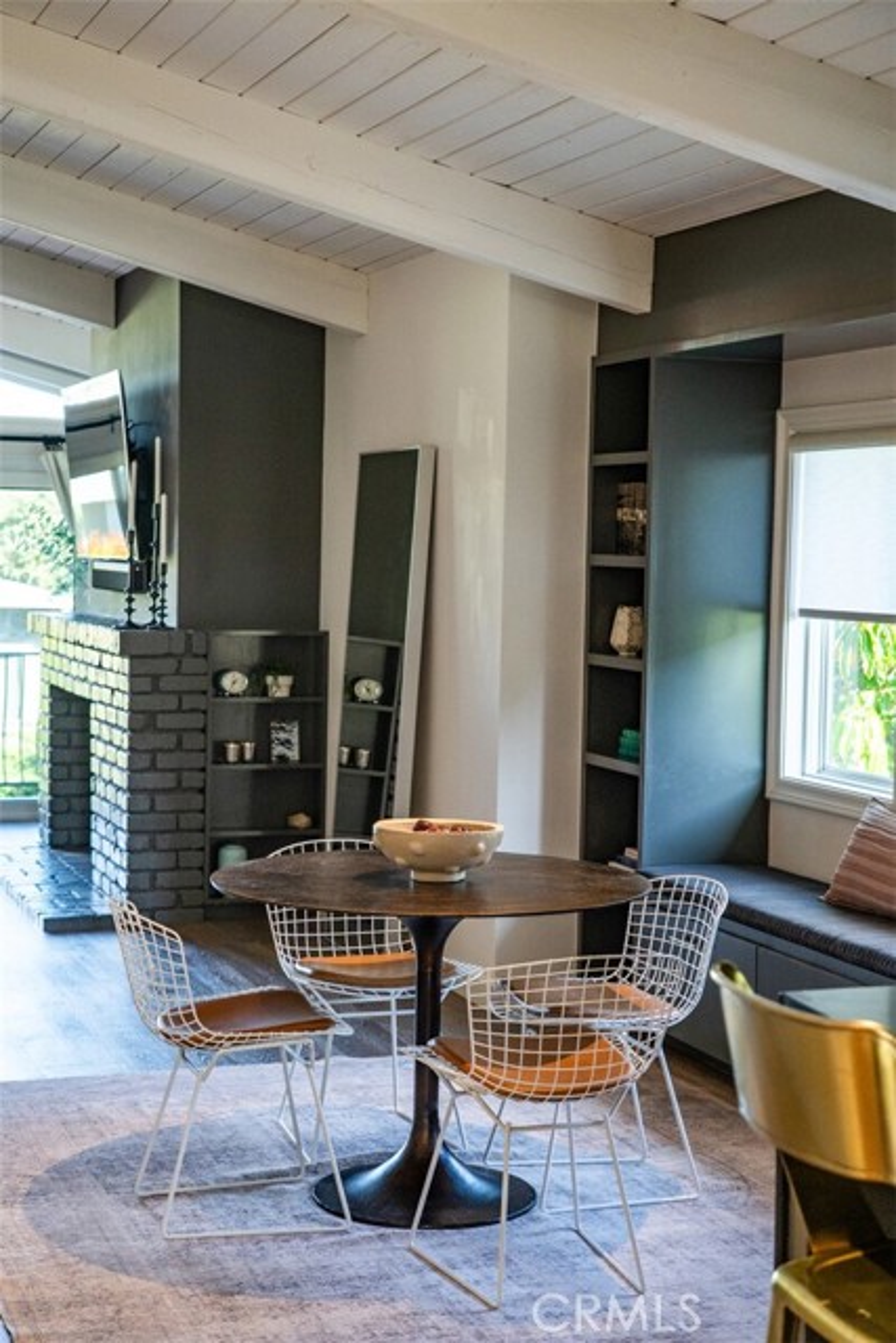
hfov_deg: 24.6
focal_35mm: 55
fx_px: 2052
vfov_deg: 36.2
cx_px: 448
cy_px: 672
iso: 1600
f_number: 4.5
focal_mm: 55
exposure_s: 1/200
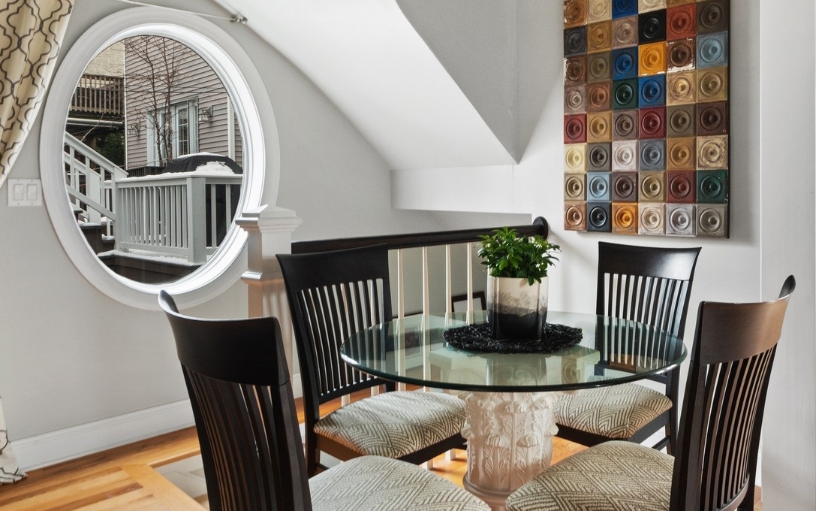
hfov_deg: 61.0
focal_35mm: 30
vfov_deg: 41.8
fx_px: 667
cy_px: 224
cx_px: 559
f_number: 10
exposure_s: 1/1.67
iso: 400
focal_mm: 16
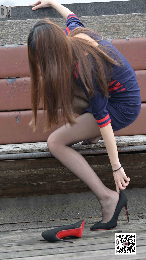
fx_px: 736
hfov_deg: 11.3
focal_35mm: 107
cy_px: 130
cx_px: 60
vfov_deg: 20.0
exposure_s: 1/320
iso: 200
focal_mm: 102
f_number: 4
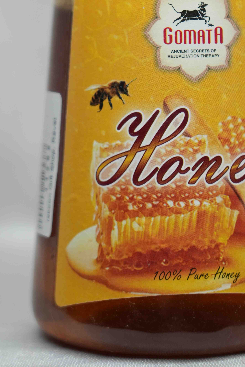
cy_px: -18
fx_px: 2338
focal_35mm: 229
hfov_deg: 6.0
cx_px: 192
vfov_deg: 8.9
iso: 200
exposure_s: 1/80
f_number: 4.5
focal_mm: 105
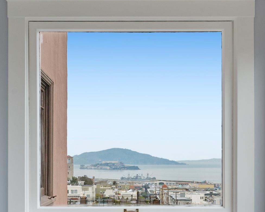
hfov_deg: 33.6
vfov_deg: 26.8
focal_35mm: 56
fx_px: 439
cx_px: 131
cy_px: 157
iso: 400
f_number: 9
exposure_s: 1/160
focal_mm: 26
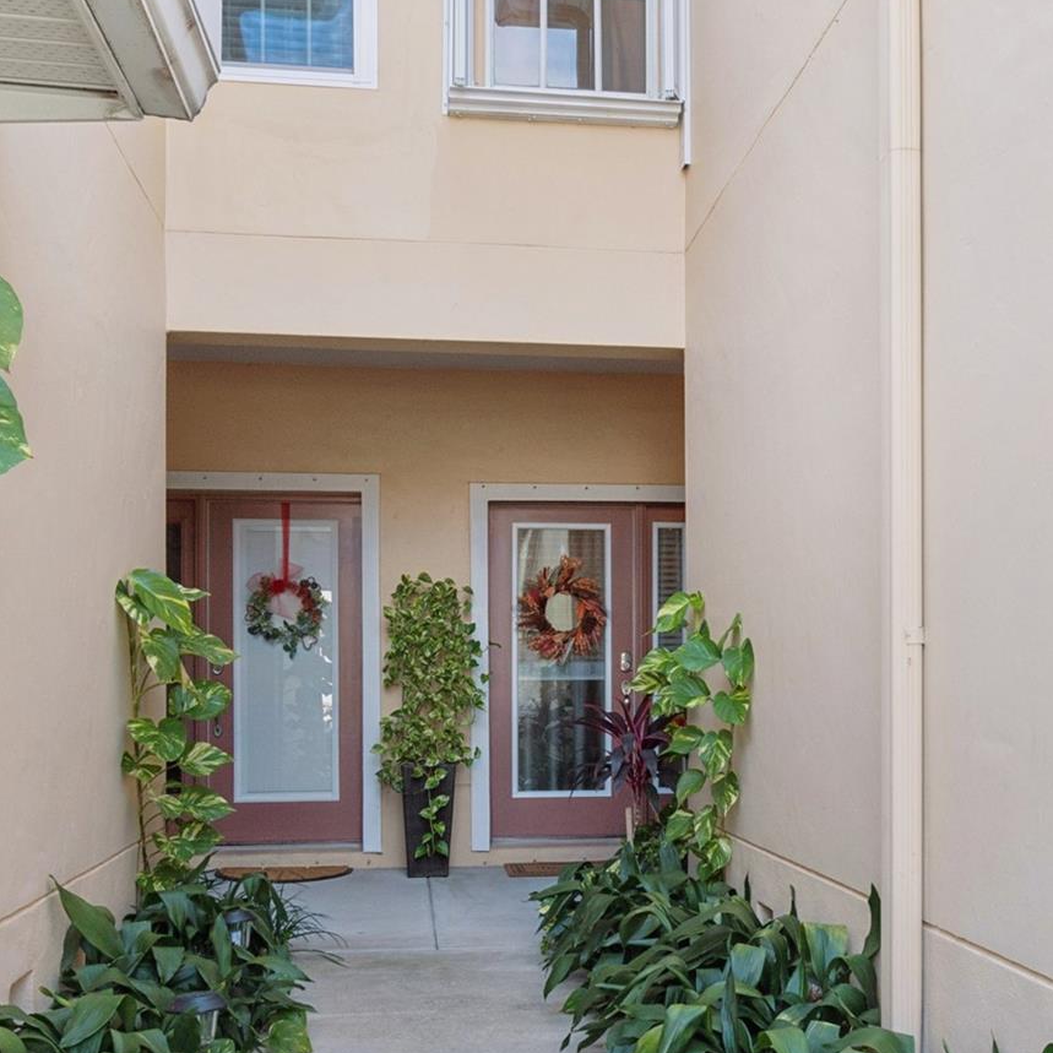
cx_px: 607
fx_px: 1308
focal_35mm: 38
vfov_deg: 43.6
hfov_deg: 43.7
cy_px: 642
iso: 100
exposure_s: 1/250
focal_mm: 16
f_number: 7.1
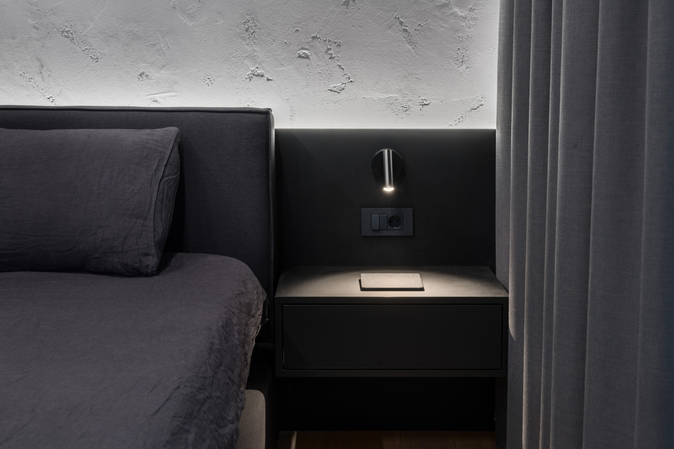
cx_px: 337
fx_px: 973
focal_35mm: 52
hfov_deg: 38.2
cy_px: 224
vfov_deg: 26.0
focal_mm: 52
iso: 64
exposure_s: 1/4
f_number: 11
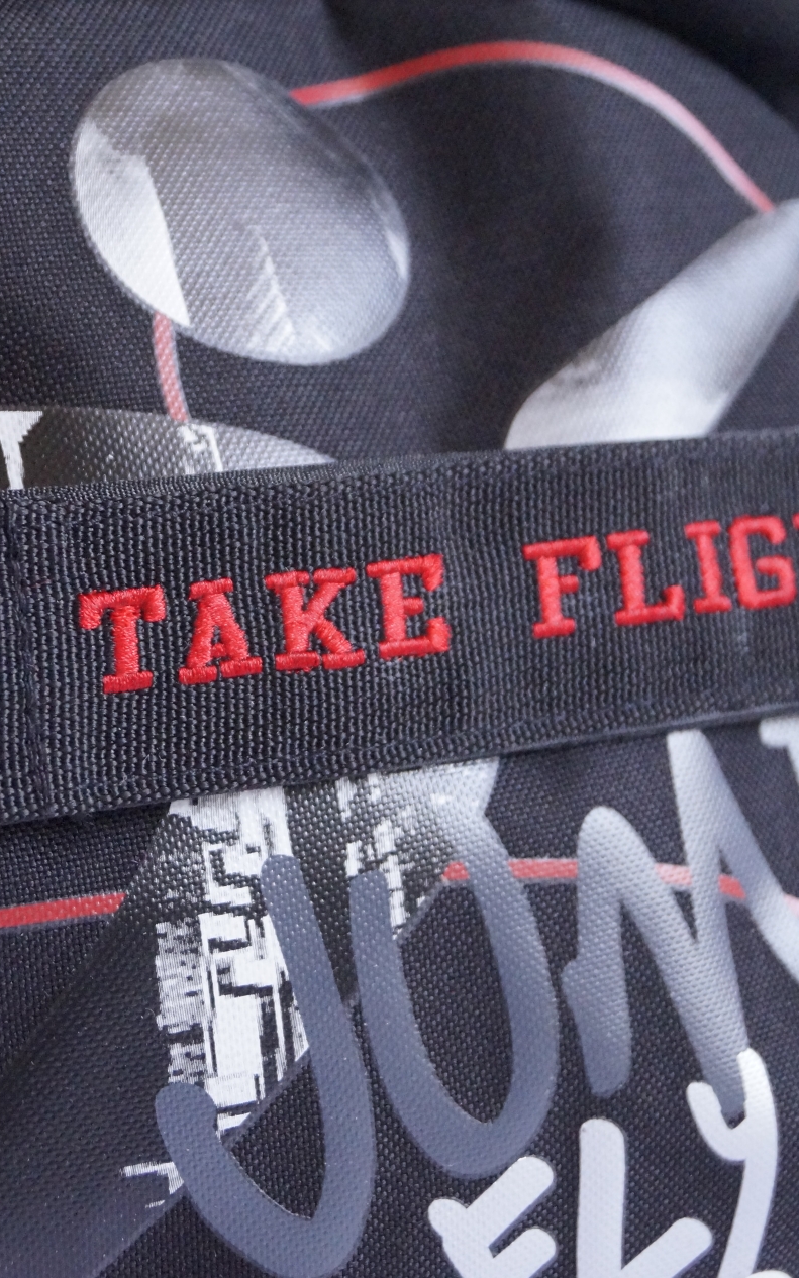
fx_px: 3616
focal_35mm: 104
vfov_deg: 20.1
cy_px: 640
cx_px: 236
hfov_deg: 12.6
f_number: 5.6
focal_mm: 45
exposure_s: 1/160
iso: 3200
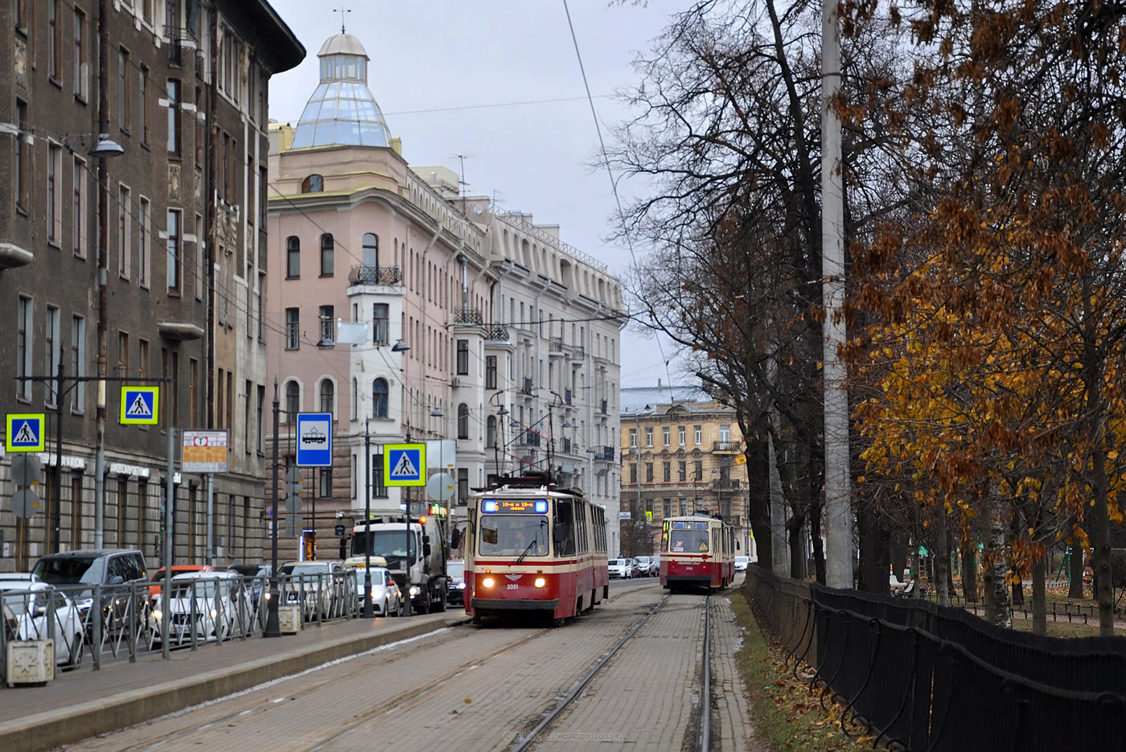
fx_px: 2347
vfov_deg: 18.2
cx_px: 563
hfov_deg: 27.0
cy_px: 376
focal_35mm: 75
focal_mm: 50
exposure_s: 1/125
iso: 400
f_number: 5
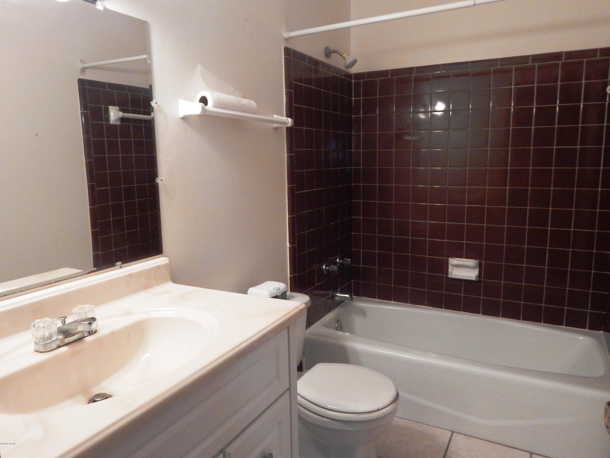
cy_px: 229
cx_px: 305
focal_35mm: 25
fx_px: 441
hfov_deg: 69.4
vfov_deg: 54.9
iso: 640
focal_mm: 4.5
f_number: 3.1
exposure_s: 1/30
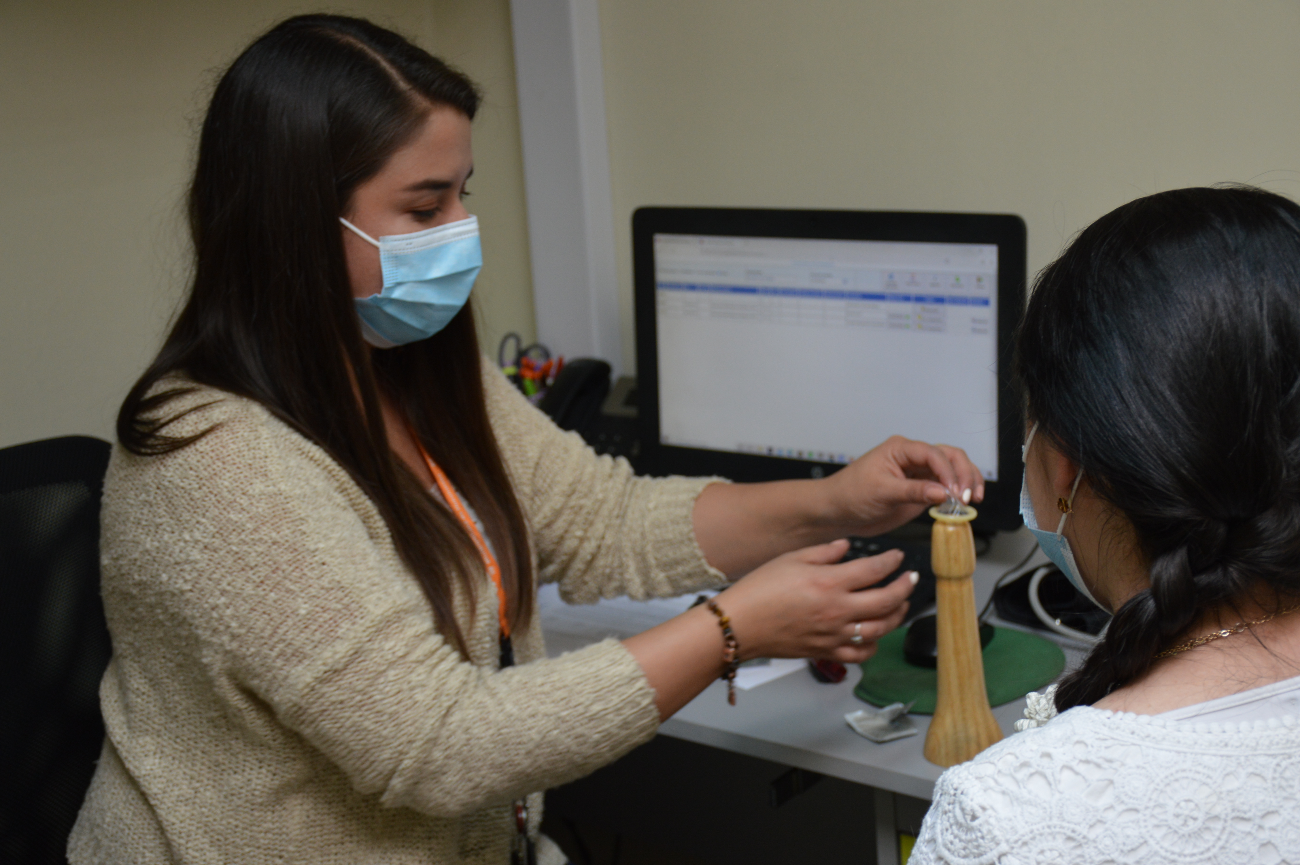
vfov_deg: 22.6
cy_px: 432
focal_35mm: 60
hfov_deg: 33.4
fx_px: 2165
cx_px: 650
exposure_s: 1/60
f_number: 4.5
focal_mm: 40
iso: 450
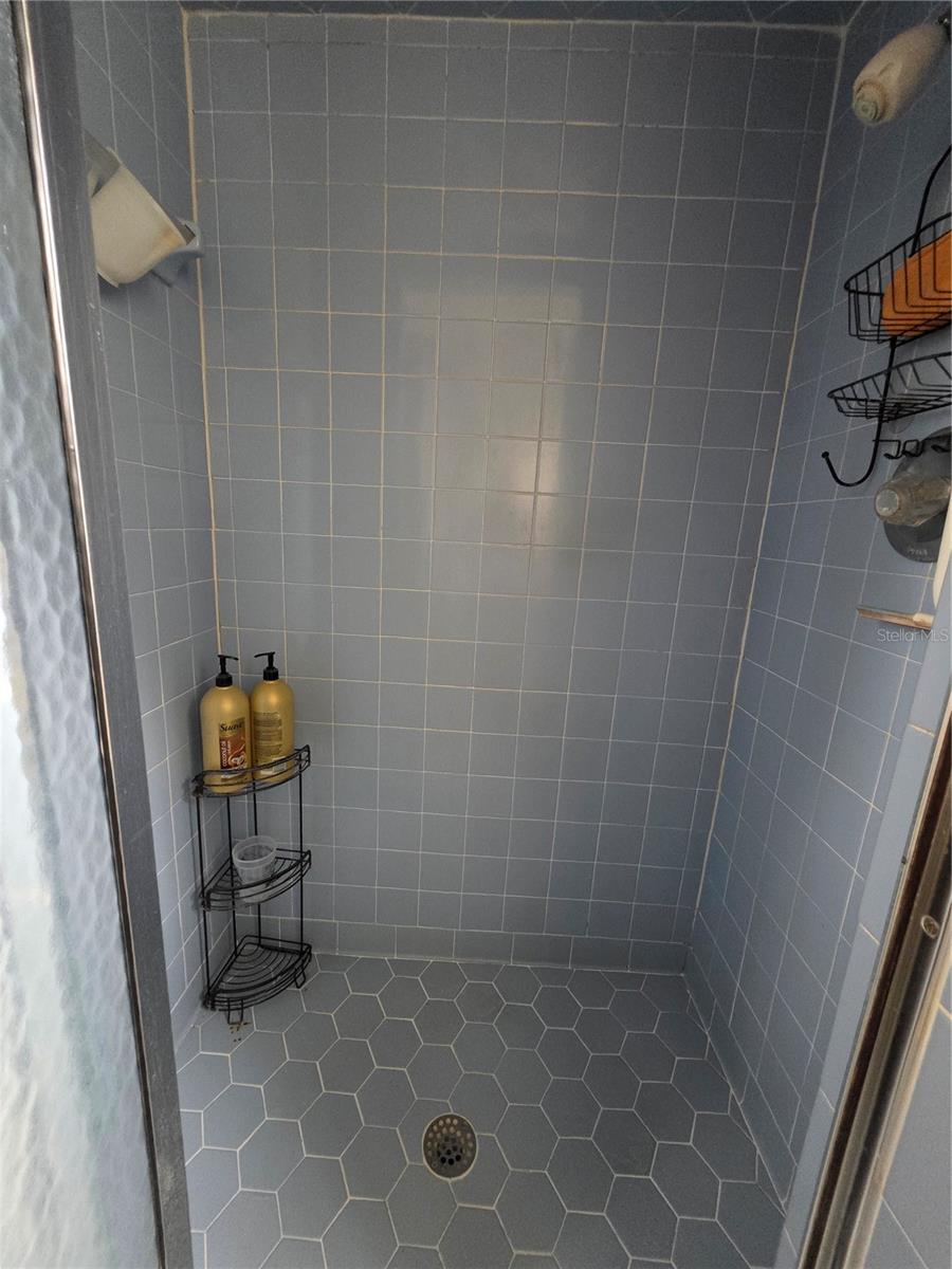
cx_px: 476
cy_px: 634
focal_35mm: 13
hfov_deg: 89.9
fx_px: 477
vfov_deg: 106.2
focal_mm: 2.2
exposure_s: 1/60
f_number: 1.9
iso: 1000
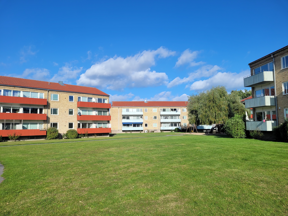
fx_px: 216
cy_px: 108
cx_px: 144
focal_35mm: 26
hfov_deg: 67.3
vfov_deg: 53.1
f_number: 1.8
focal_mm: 5.4
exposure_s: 1/2812
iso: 40
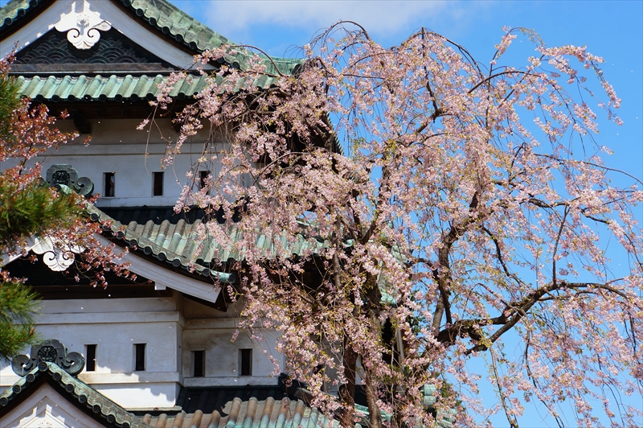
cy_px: 214
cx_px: 322
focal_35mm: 167
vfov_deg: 8.2
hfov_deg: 12.3
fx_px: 2982
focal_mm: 111.4
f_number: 9
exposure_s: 1/250
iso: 100
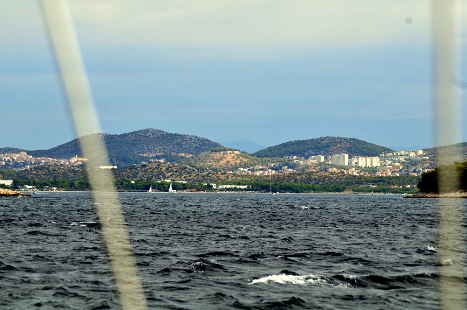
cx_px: 234
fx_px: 3692
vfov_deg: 4.8
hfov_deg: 7.2
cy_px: 155
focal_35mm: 285
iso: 320
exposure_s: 1/1000
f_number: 6.3
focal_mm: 190
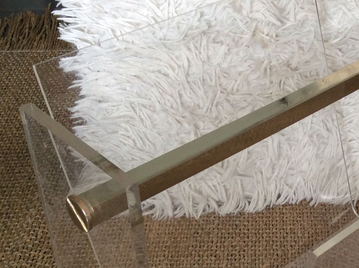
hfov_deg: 27.4
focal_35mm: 69
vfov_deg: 21.1
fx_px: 715
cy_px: 202
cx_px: 310
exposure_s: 1/25
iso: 50
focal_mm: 3.3
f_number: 2.4
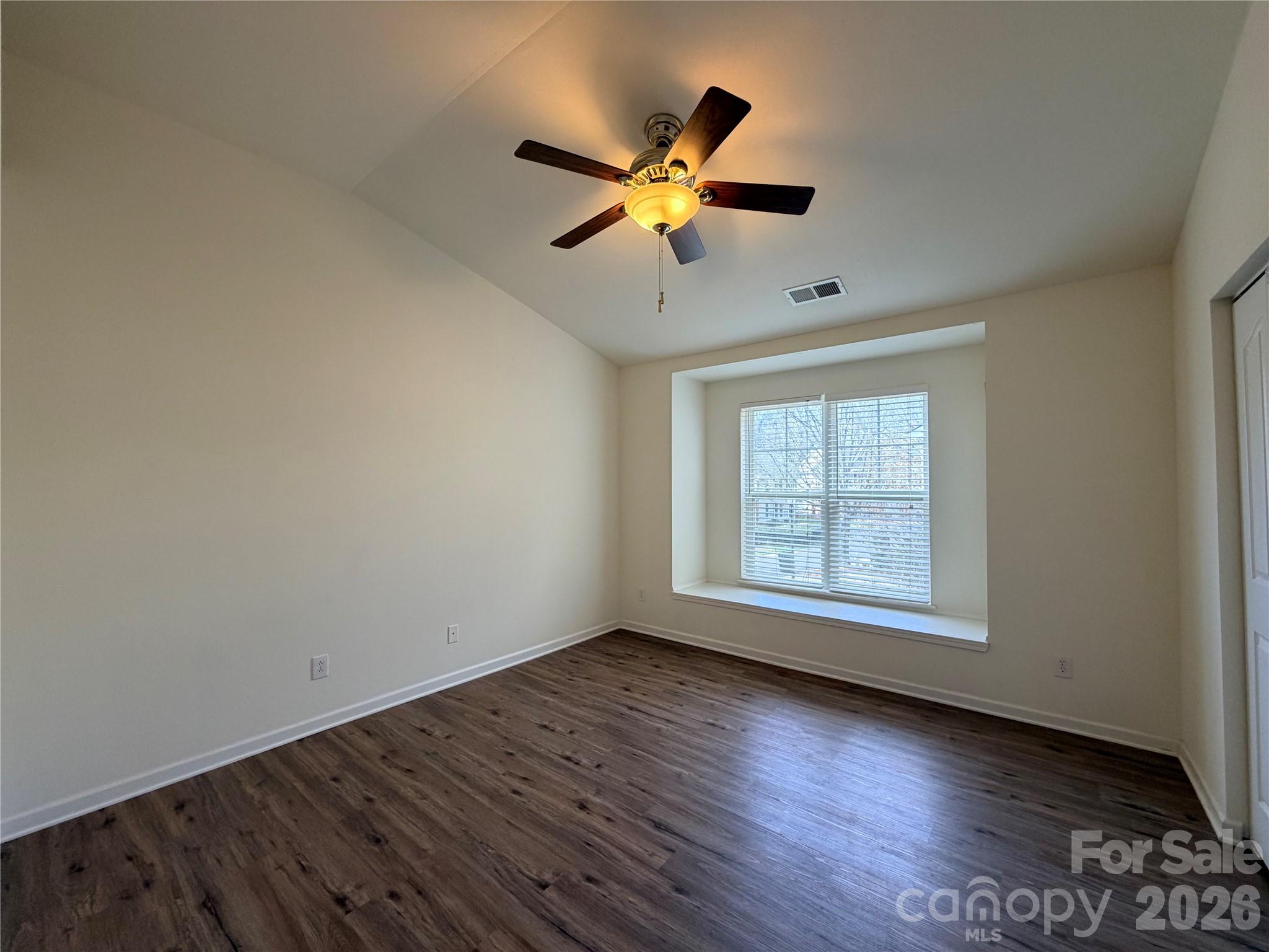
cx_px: 634
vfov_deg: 85.7
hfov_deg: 102.1
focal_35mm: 14
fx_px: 513
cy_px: 476
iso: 160
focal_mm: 2.22
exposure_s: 1/120
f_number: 2.2
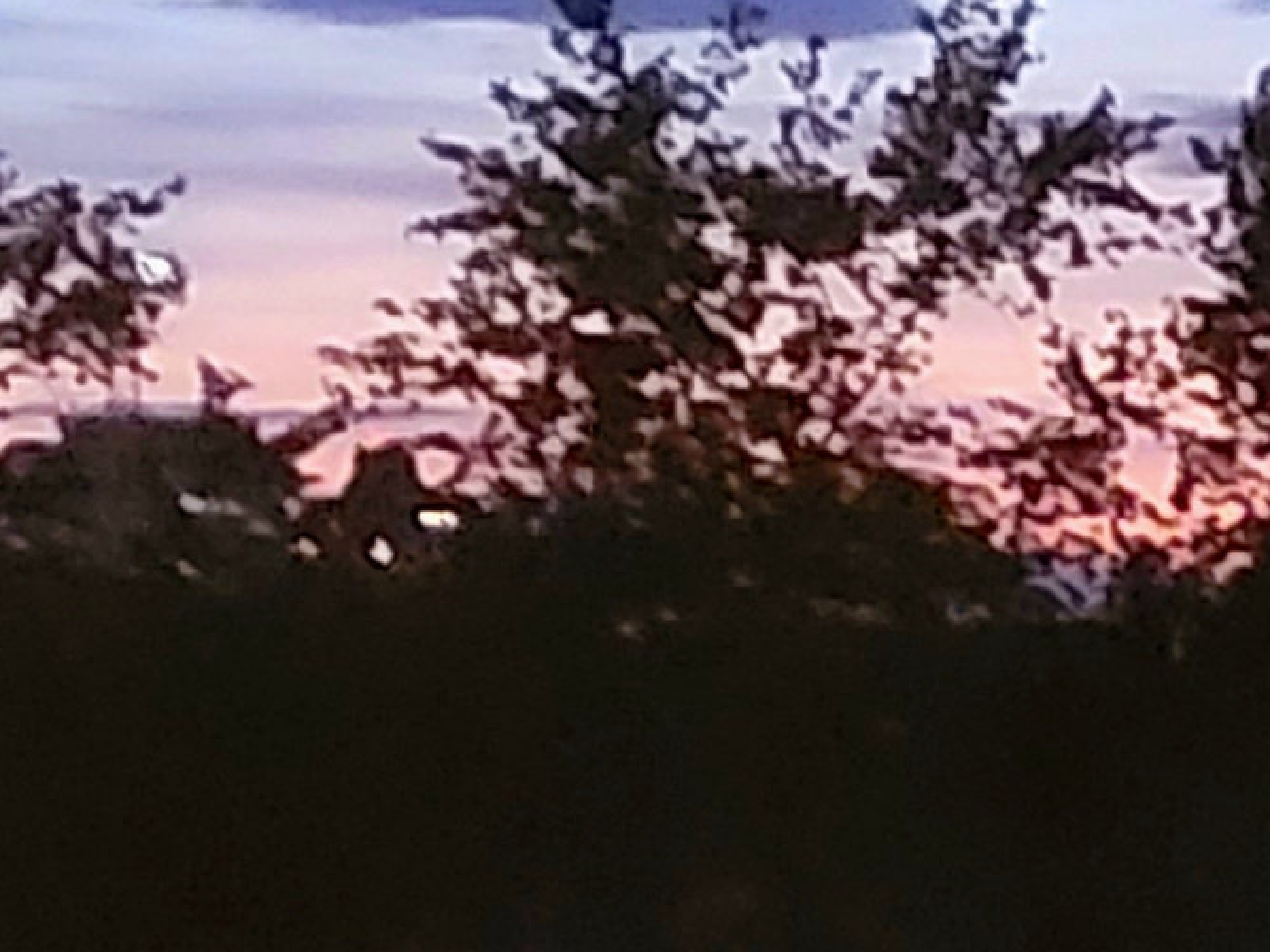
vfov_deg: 14.9
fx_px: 3632
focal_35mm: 99
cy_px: 587
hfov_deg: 17.5
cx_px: 1998
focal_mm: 5.4
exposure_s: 1/24
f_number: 1.8
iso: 1250
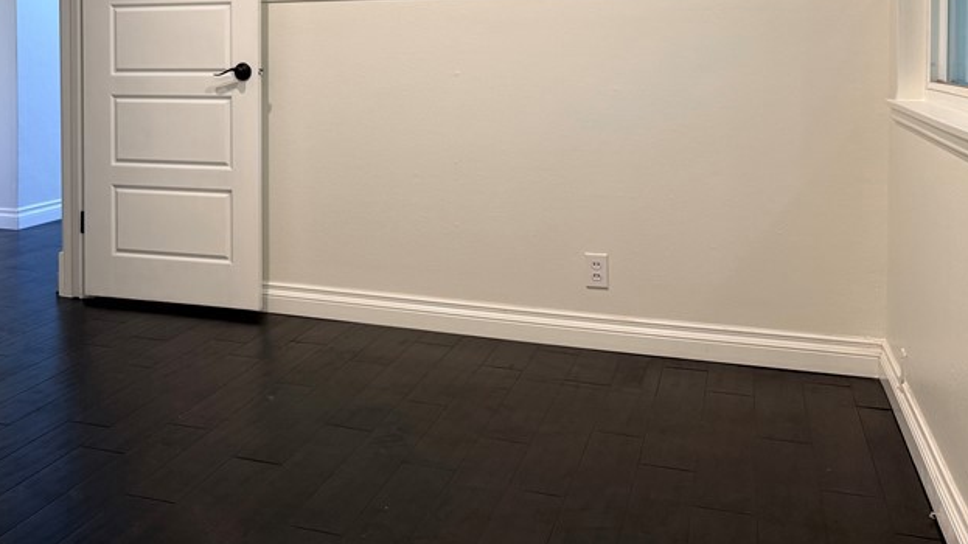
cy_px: 85
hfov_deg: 45.4
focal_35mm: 43
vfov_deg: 27.0
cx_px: 216
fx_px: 1103
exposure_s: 1/60
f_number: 1.78
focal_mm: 6.76
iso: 160
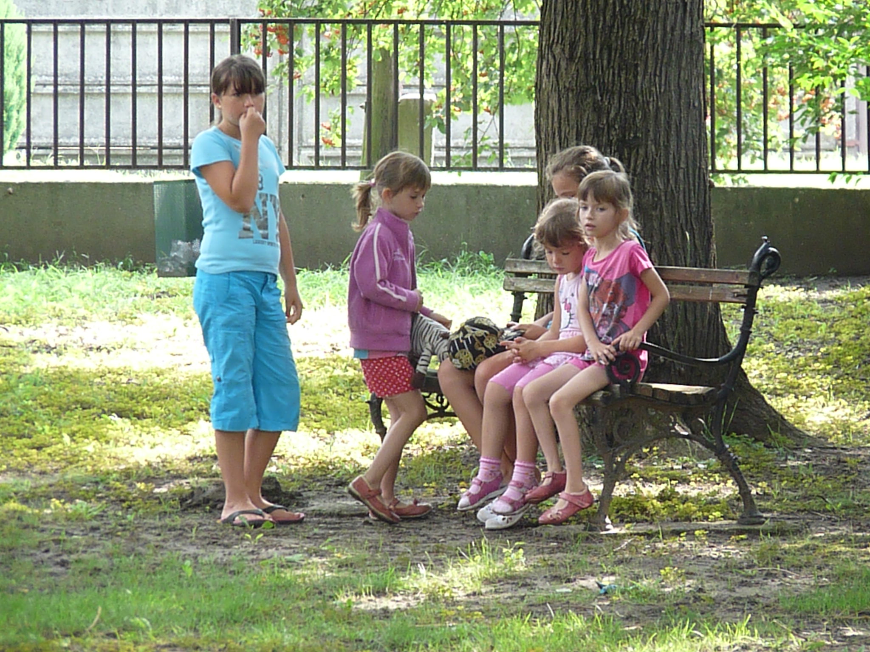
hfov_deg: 7.1
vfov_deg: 5.3
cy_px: 326
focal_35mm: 278
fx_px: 6987
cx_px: 435
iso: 800
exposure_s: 1/250
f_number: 4.5
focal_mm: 49.3
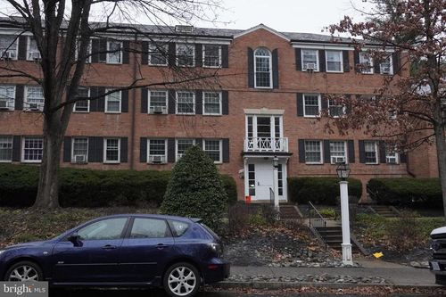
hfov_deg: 55.1
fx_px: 427
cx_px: 223
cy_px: 148
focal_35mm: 34
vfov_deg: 38.3
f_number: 9
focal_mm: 23
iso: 2000
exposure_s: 1/400
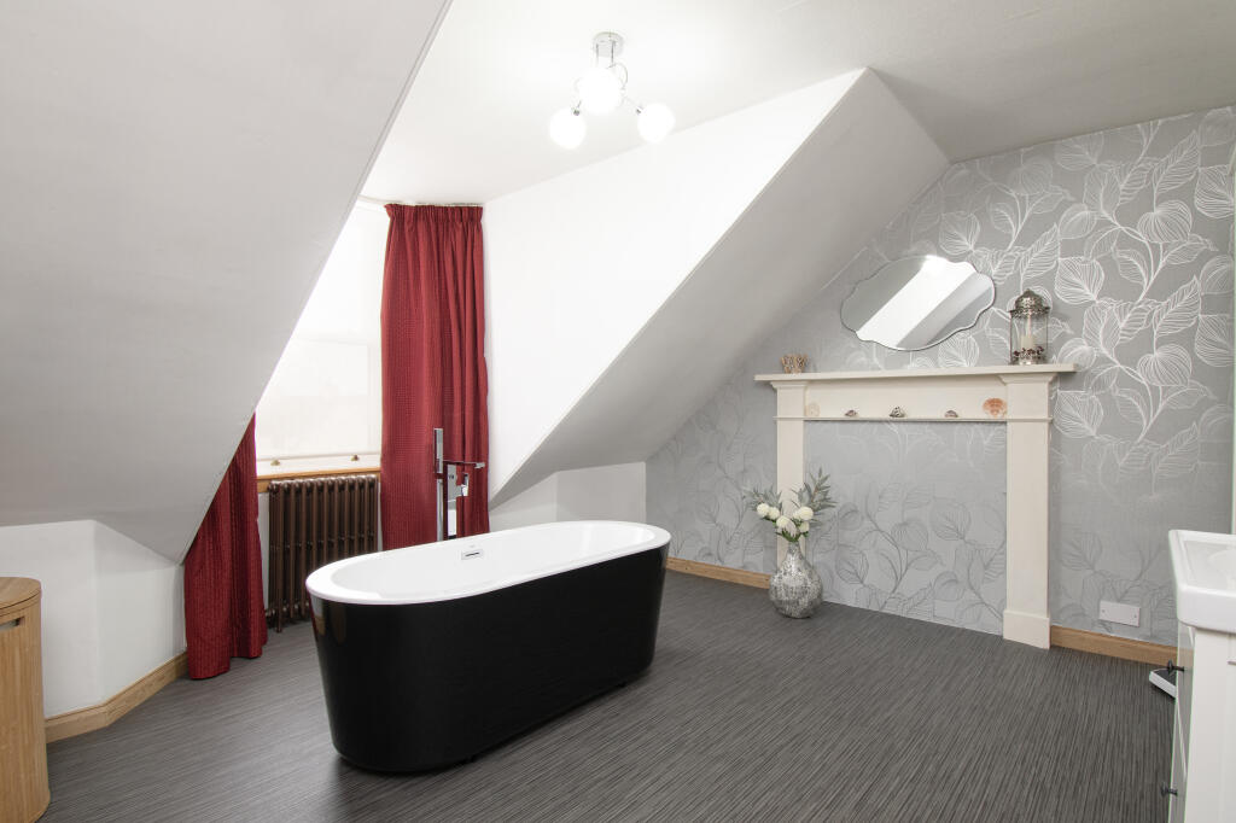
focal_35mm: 17
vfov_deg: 70.4
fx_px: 583
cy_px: 412
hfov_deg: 93.3
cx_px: 618
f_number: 9
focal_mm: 11.5
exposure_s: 1/4
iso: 320
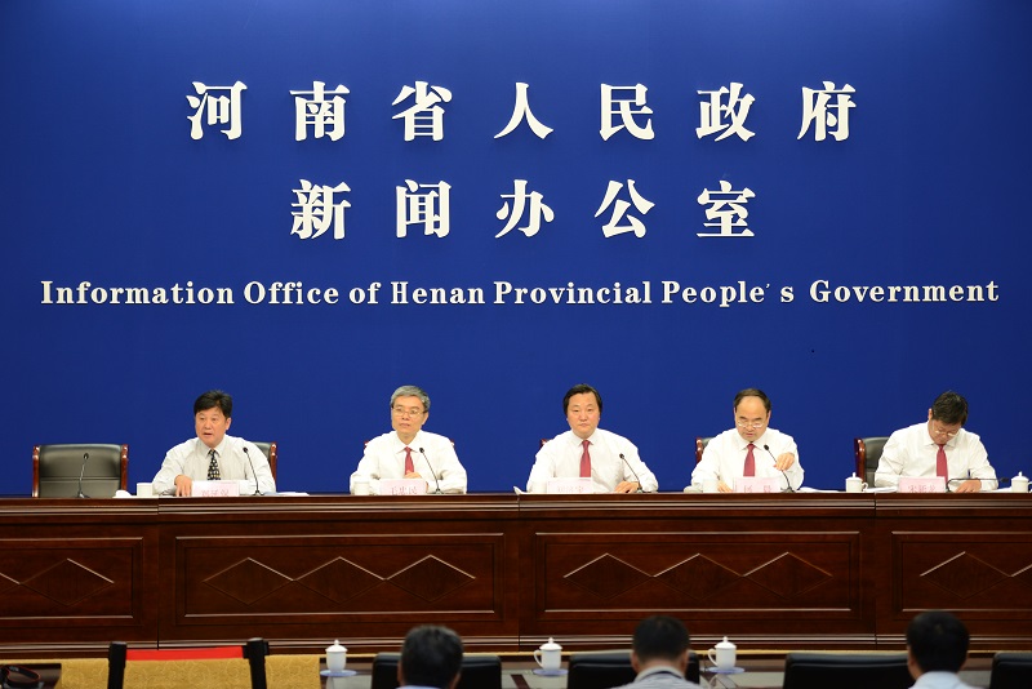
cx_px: 516
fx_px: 3011
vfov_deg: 13.1
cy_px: 344
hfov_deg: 19.4
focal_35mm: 105
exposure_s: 1/80
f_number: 2.8
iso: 500
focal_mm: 105
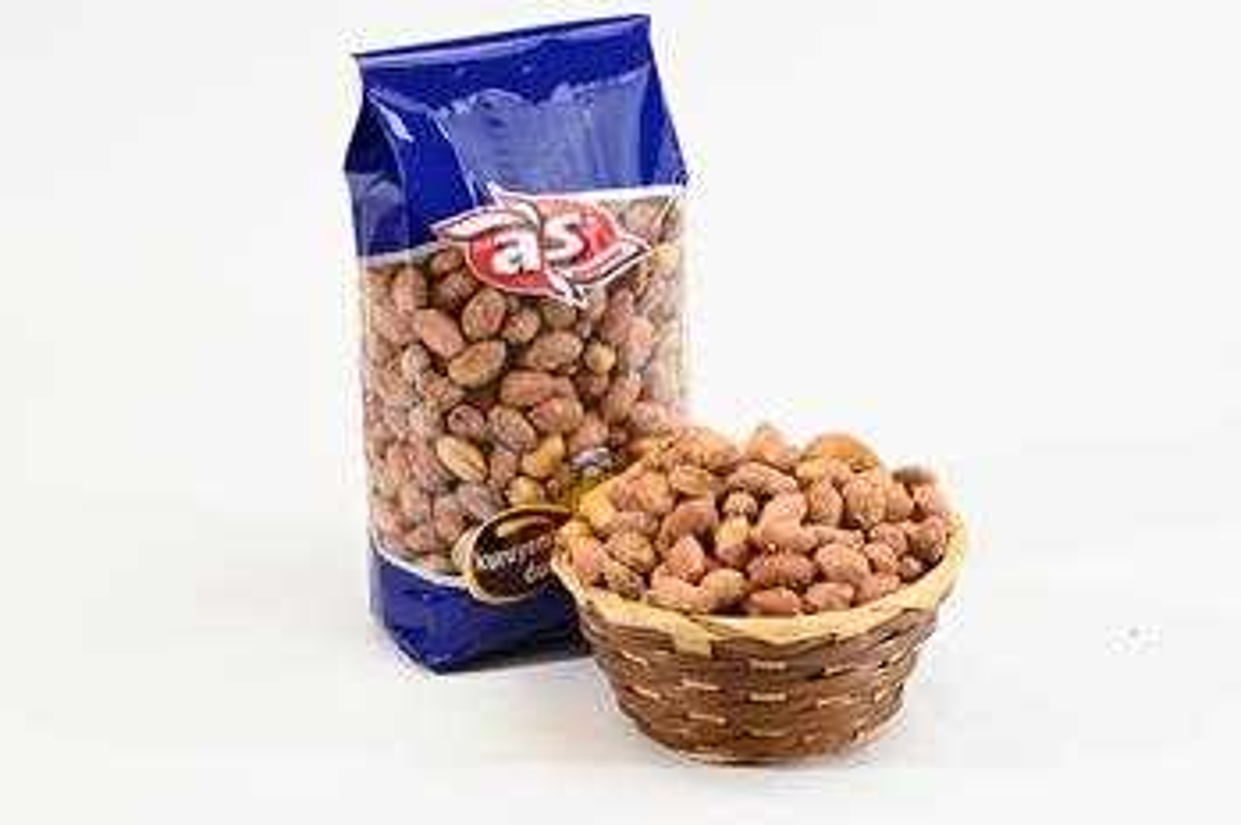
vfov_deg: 15.9
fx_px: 2962
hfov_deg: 23.7
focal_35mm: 86
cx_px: 622
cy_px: 359
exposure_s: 1/40
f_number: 4
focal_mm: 50
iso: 100
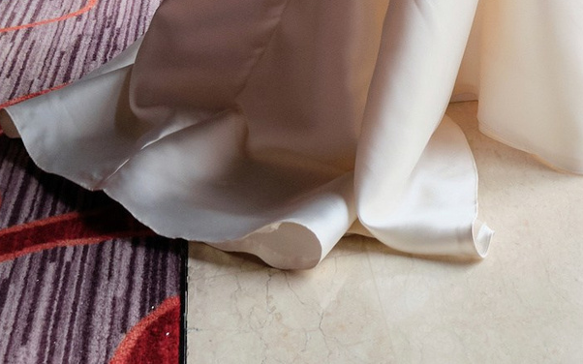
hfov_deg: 29.5
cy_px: -434
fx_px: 1033
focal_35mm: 65
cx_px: 580
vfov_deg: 14.9
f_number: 4
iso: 400
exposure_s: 1/125
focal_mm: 10
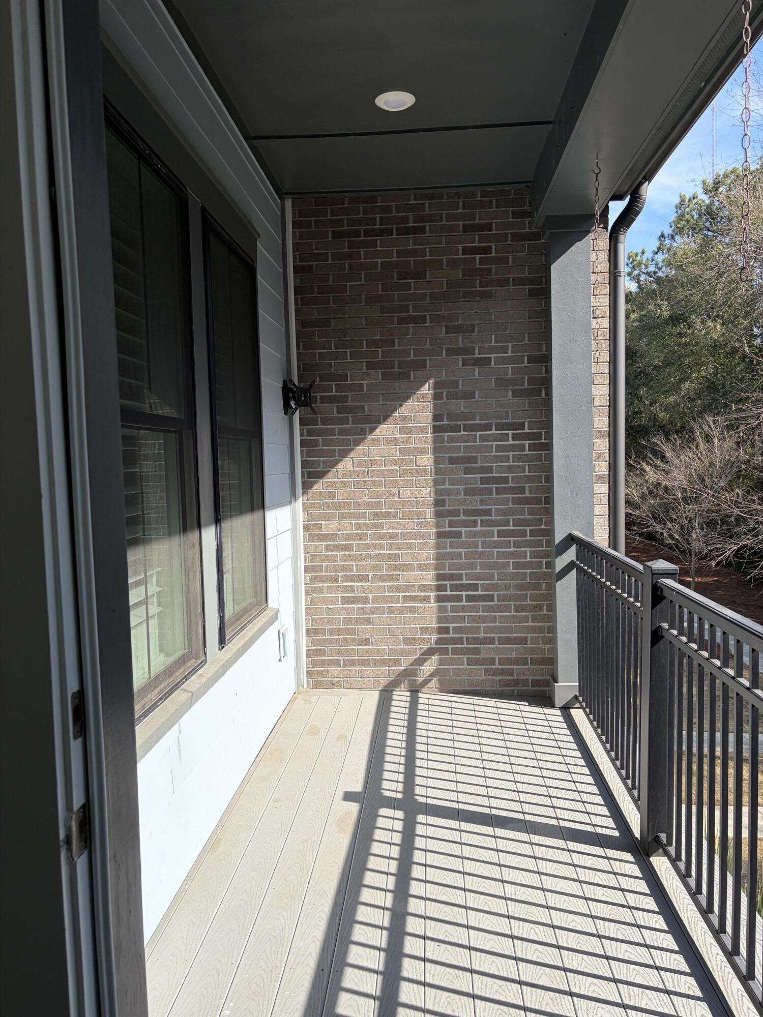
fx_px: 764
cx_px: 382
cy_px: 508
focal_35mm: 26
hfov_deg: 53.1
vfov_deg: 67.3
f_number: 1.6
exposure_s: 1/1667
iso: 50
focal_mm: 5.96
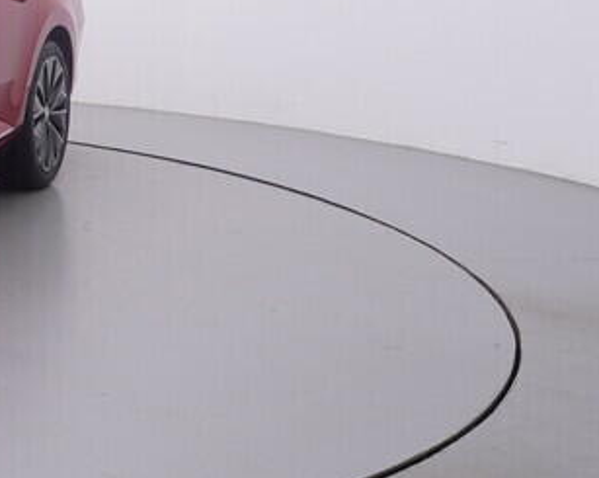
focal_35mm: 71
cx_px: -367
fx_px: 1250
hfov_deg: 21.3
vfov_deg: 21.2
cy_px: 59
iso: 200
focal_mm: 15
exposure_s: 1/80
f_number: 5
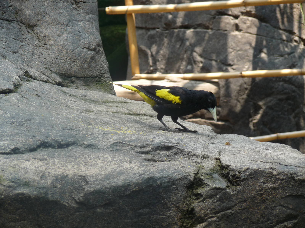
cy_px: 114
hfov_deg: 9.9
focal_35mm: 199
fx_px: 1753
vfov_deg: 7.5
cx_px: 152
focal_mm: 34.2
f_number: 4.8
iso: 100
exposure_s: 1/125
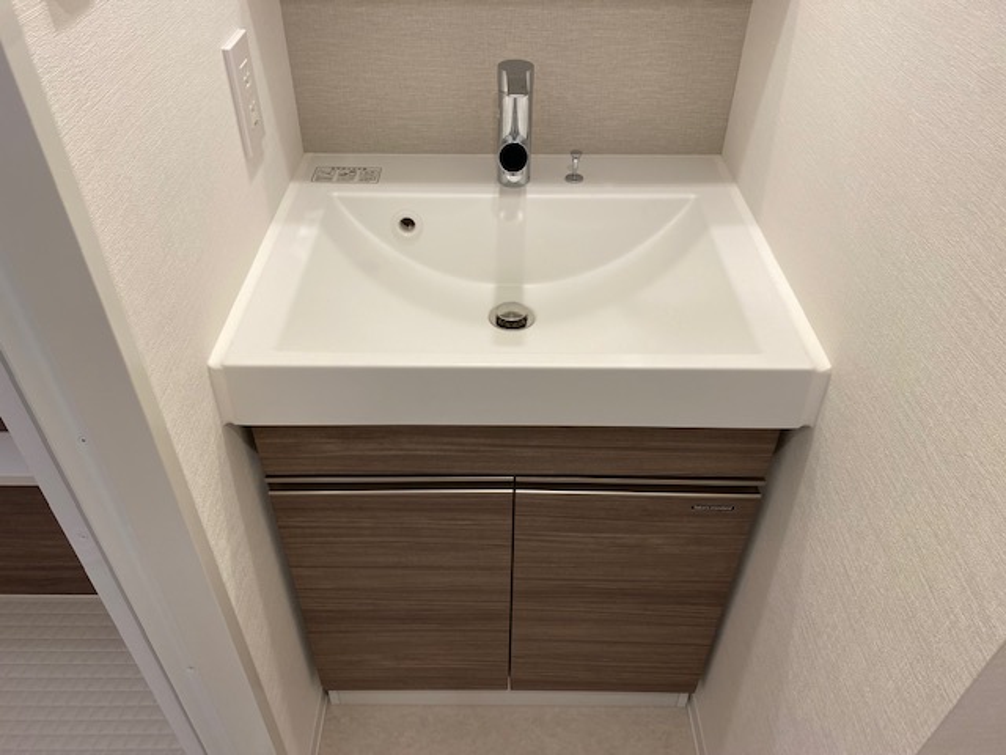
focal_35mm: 26
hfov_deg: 67.3
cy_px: 378
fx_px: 756
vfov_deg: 53.1
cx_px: 503
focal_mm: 4.25
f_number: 1.8
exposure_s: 1/100
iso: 64
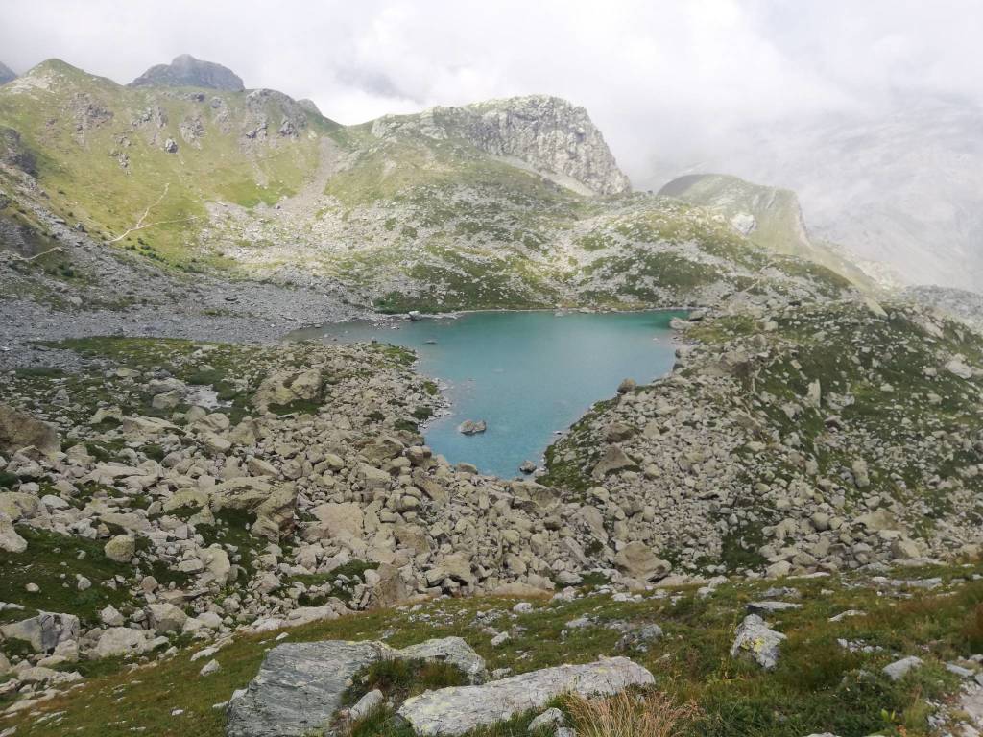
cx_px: 492
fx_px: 738
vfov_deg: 53.1
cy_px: 368
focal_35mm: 26
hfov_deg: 67.3
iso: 50
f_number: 2.2
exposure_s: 1/524
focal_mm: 3.81
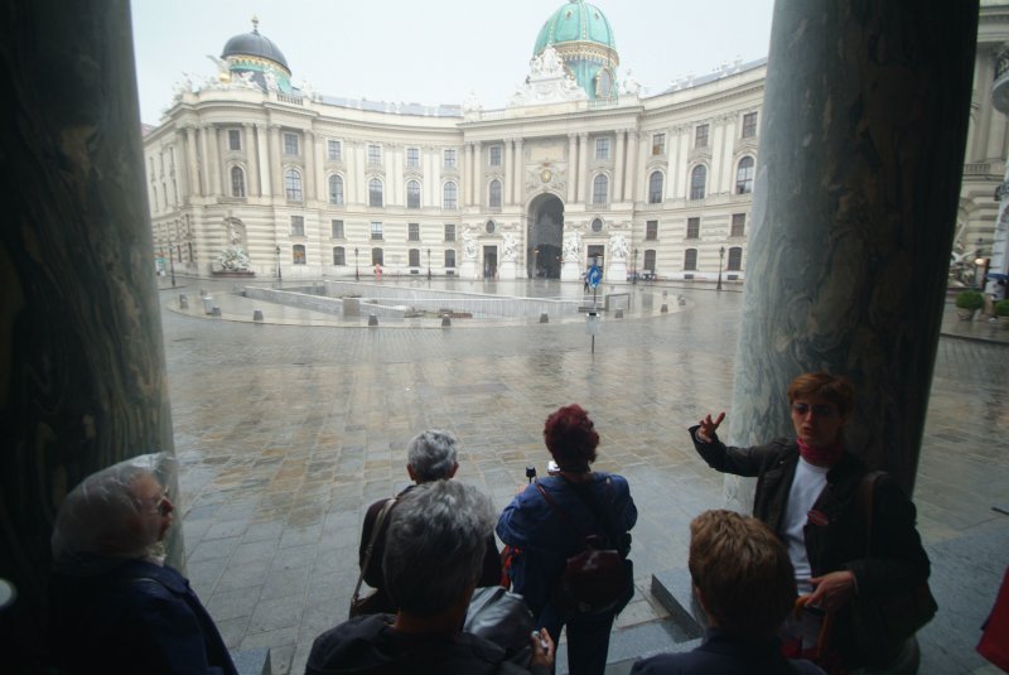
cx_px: 504
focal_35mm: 15
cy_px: 338
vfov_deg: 77.4
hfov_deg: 100.3
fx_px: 421
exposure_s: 1/30
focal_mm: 10
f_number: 4
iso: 200
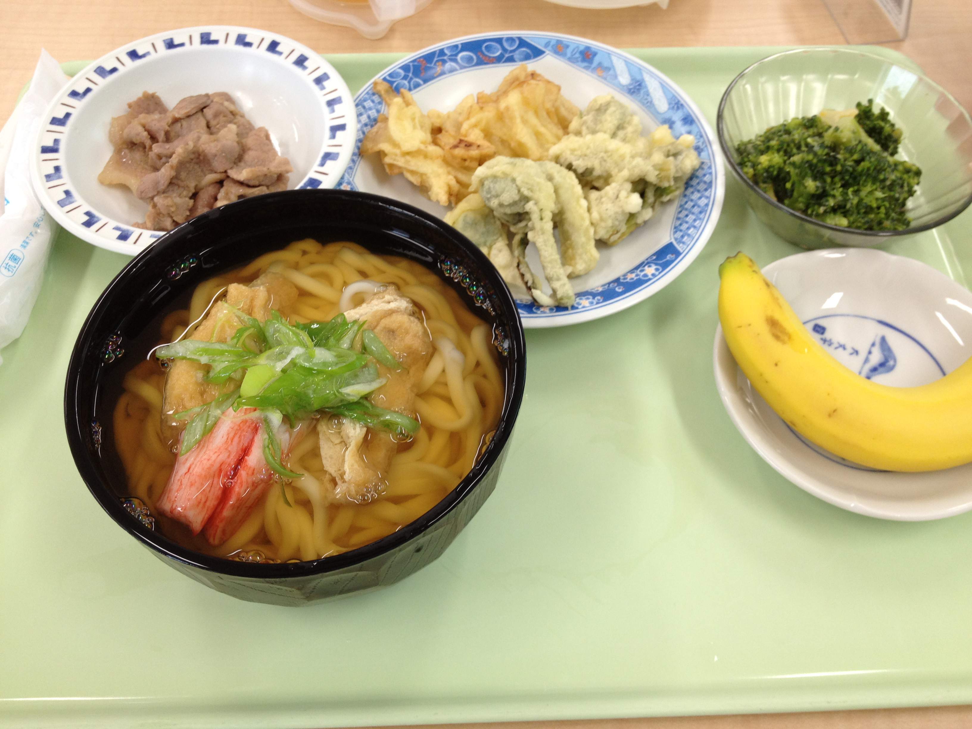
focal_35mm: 35
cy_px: 364
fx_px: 983
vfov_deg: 40.7
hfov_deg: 52.6
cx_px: 486
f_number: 2.4
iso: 64
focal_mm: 4.28
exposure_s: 1/40
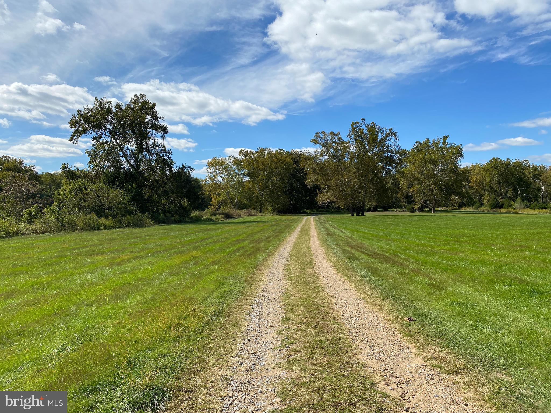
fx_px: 414
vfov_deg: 53.1
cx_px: 276
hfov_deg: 67.3
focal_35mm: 26
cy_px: 206
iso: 32
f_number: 1.8
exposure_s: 1/3846
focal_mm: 4.25
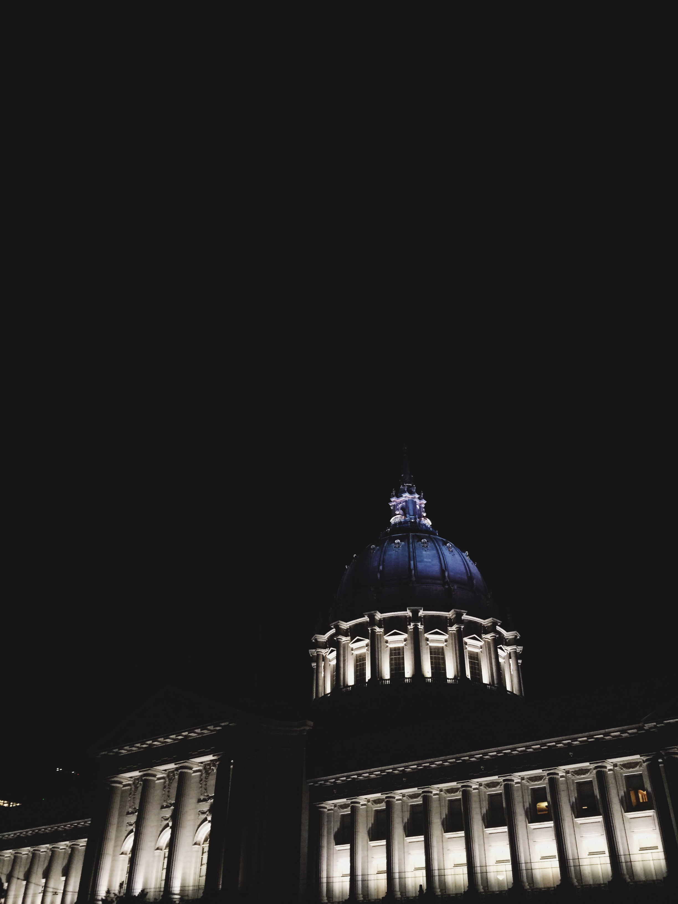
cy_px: 452
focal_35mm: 29
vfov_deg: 61.7
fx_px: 757
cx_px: 339
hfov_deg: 48.2
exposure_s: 1/30
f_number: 2.2
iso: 200
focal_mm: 4.15
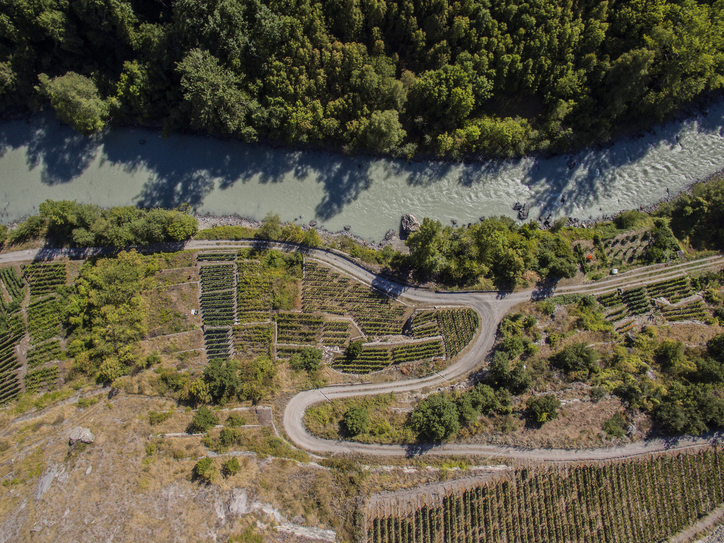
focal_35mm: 20
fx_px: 418
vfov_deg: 65.9
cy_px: 272
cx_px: 362
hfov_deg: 81.8
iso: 100
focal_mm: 3.61
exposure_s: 1/700
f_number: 2.8
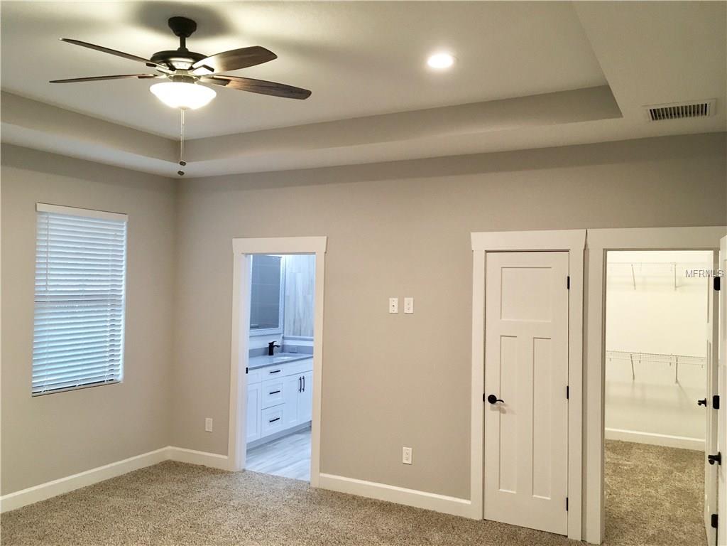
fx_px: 609
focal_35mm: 29
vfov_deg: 48.2
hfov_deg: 61.7
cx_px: 364
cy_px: 273
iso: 100
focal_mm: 4.15
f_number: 2.2
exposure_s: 1/30
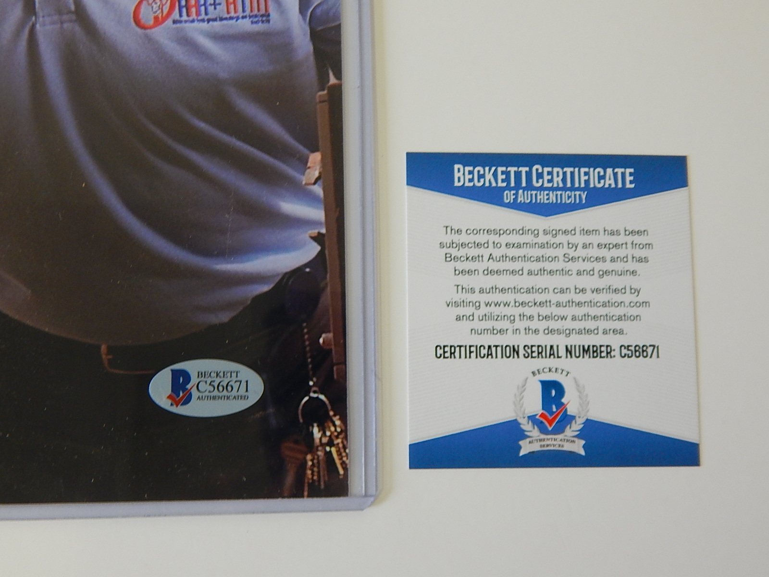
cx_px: 384
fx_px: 844
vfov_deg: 37.7
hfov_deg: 49.0
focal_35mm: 38
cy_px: 288
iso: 200
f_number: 3.4
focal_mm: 6.8
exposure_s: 1/30
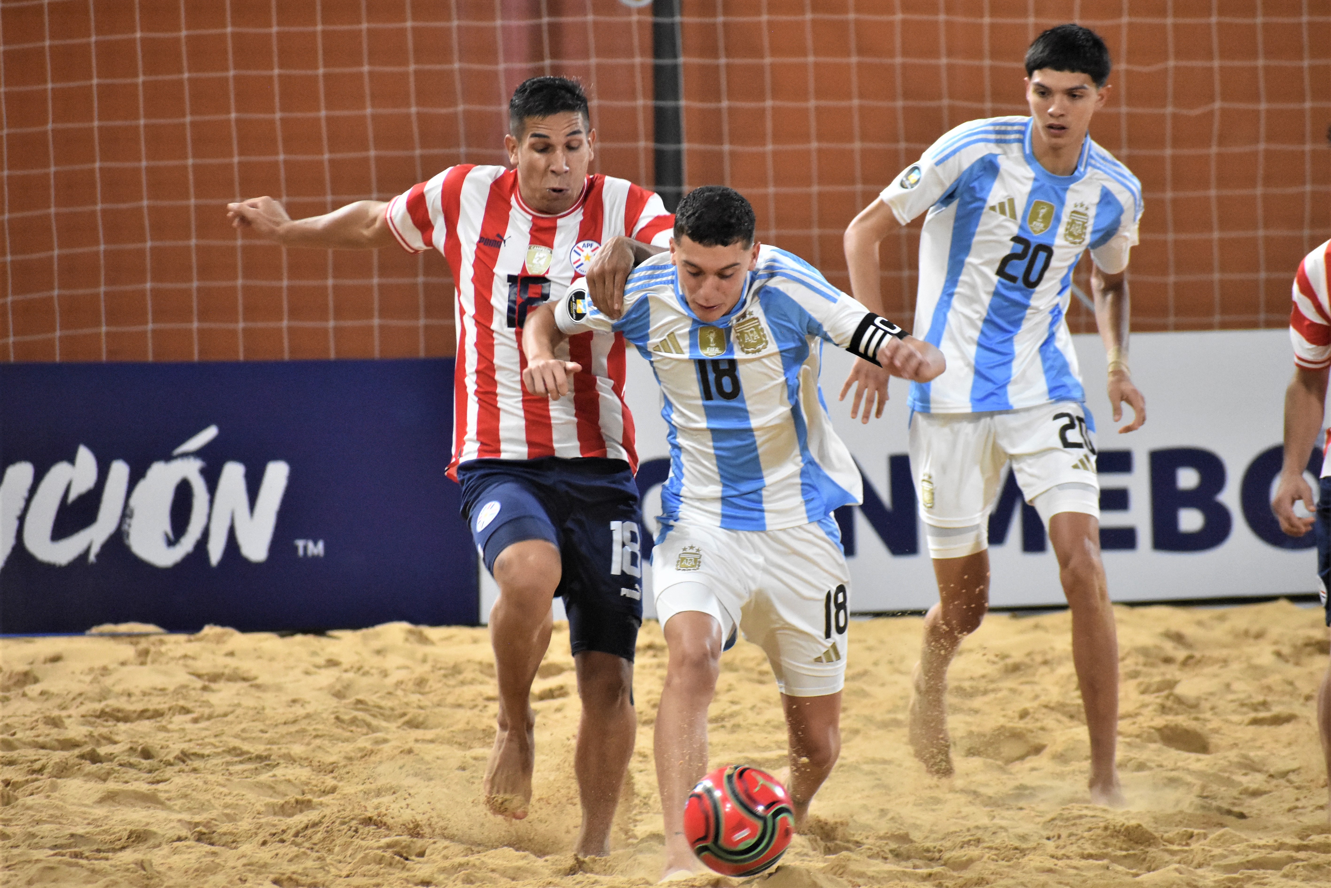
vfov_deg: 4.2
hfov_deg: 6.2
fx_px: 12200
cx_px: 666
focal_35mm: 330
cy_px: 444
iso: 4000
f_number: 5.6
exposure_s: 1/640
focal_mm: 220
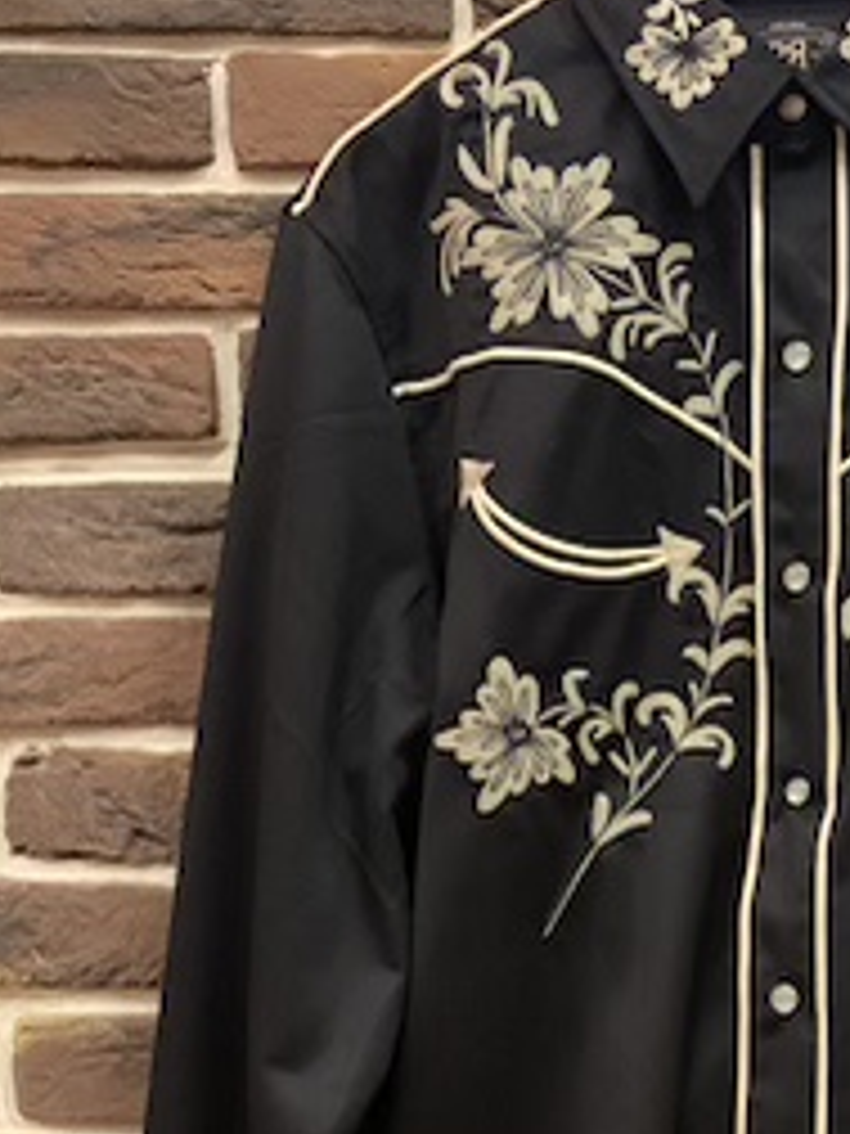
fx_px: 1801
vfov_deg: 34.2
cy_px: 846
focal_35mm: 55
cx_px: 801
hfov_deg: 25.5
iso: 800
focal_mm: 4.25
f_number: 1.8
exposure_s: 1/30
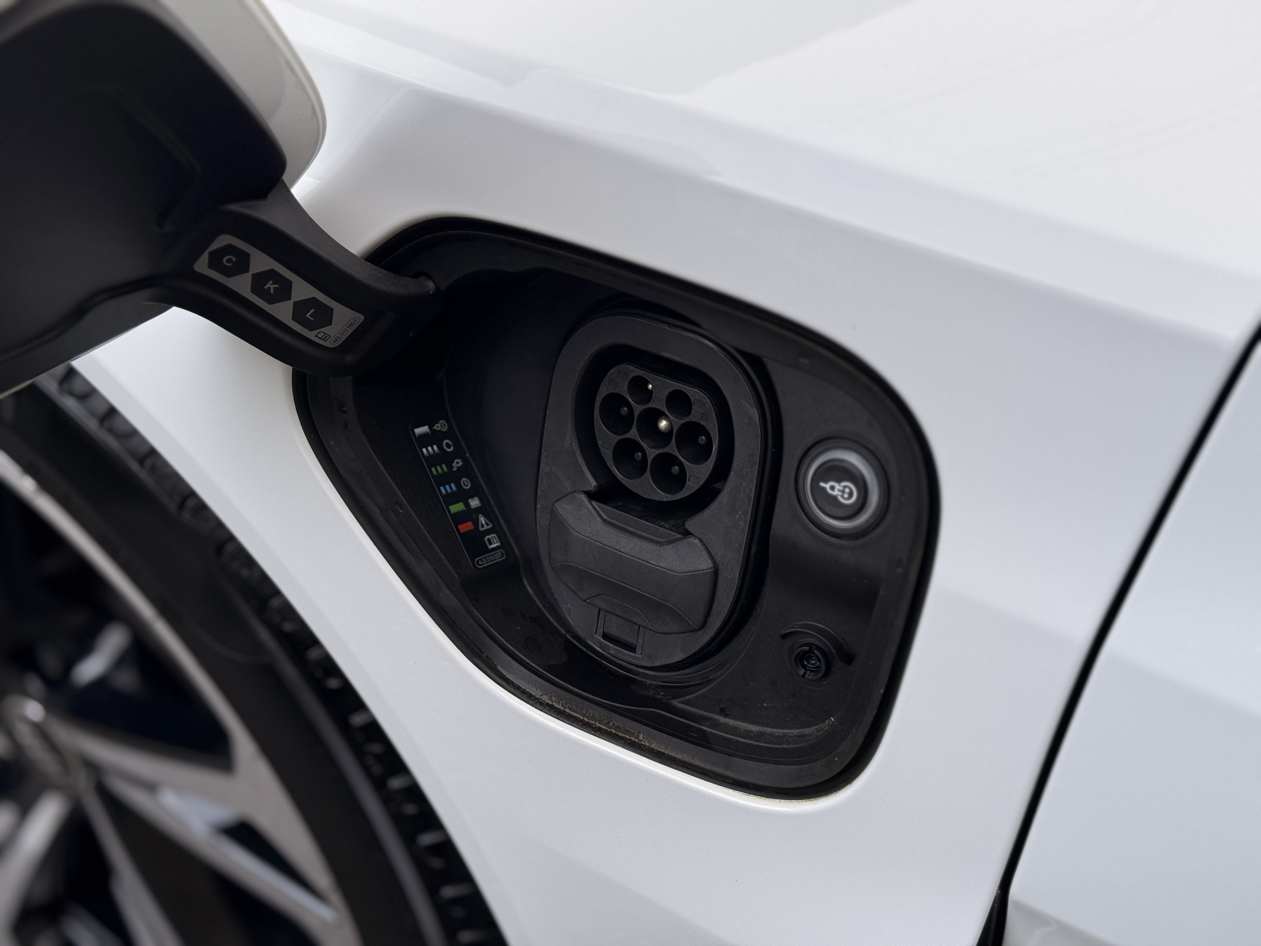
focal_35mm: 48
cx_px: 630
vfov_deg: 30.3
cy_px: 473
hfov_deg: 39.7
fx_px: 1749
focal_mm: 6.76
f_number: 1.78
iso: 64
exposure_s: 1/541
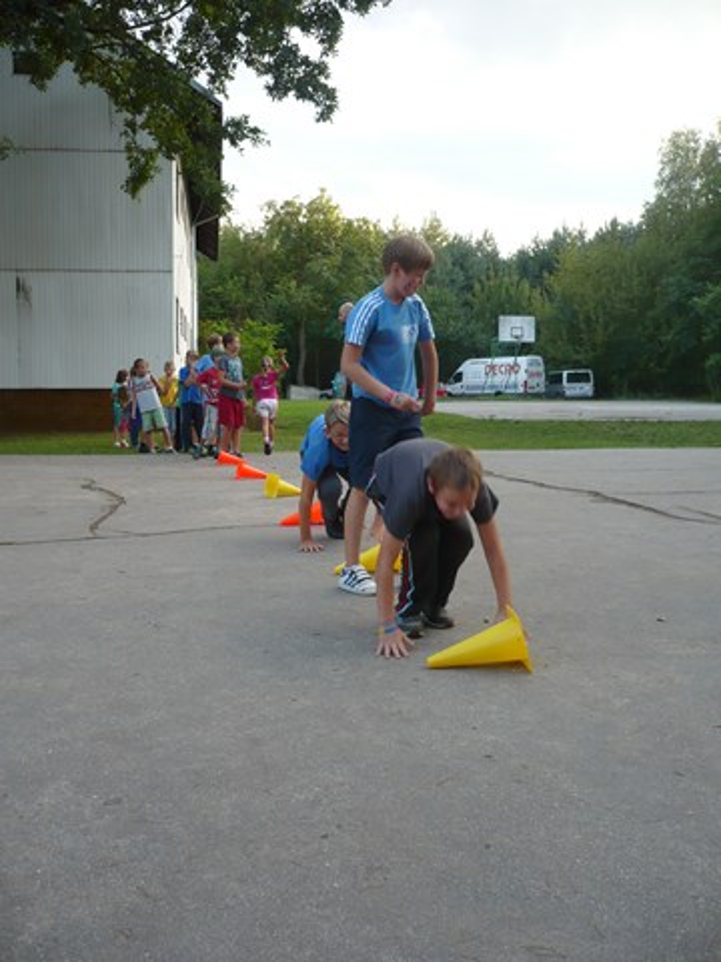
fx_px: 972
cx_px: 360
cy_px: 481
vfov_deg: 52.6
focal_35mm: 35
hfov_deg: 40.7
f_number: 2.8
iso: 100
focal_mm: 5.8
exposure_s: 1/100
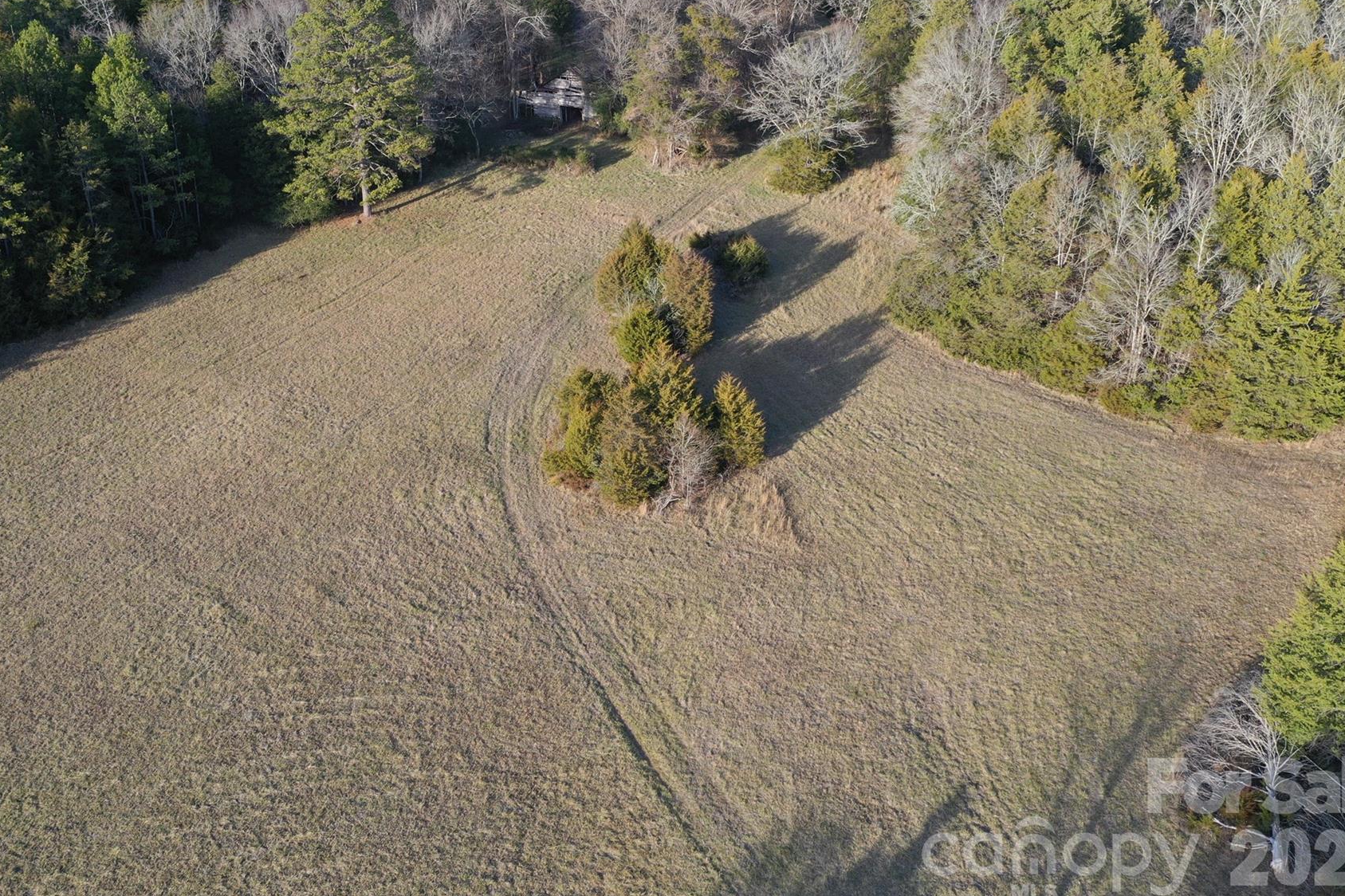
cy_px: 370
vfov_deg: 38.7
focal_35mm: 34
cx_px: 585
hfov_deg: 55.6
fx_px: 1270
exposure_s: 1/200
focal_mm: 10.26
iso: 100
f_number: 5
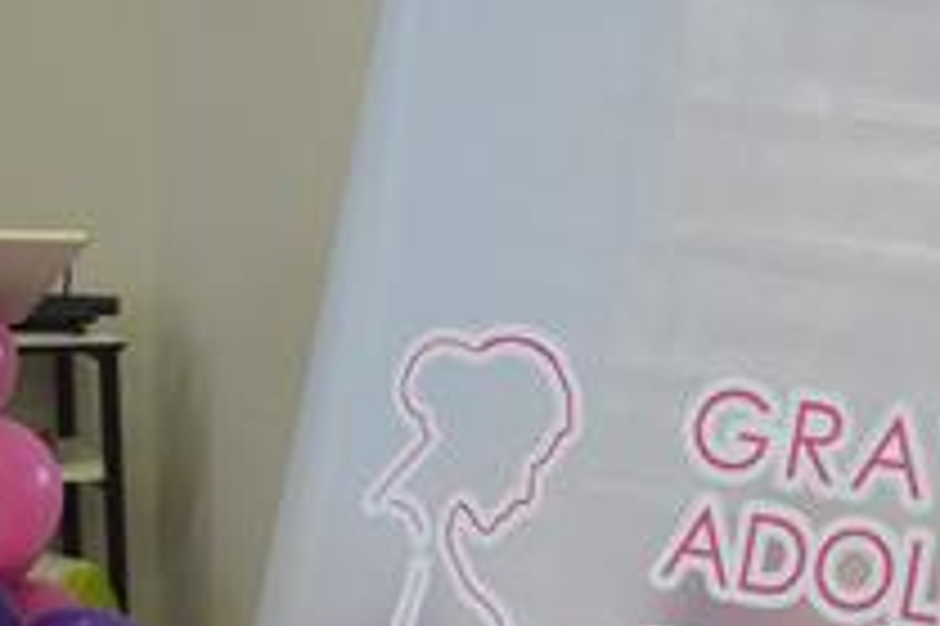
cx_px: 855
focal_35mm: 97
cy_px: 705
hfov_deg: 20.7
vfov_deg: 13.8
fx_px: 2519
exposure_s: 1/60
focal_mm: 21
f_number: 4
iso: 400
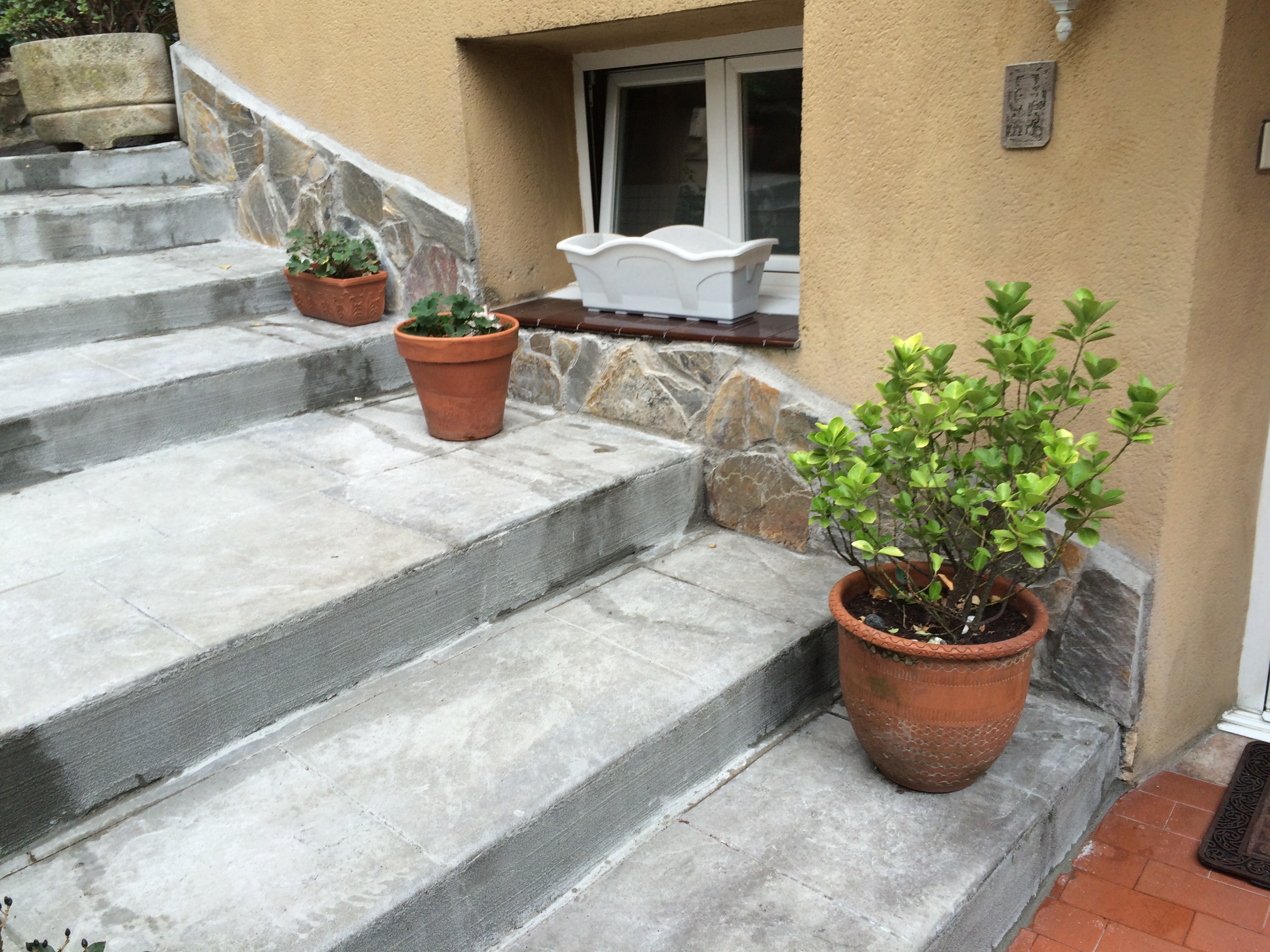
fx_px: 1064
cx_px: 635
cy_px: 476
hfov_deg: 61.7
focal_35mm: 29
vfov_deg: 48.2
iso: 50
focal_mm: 4.15
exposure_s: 1/100
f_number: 2.2
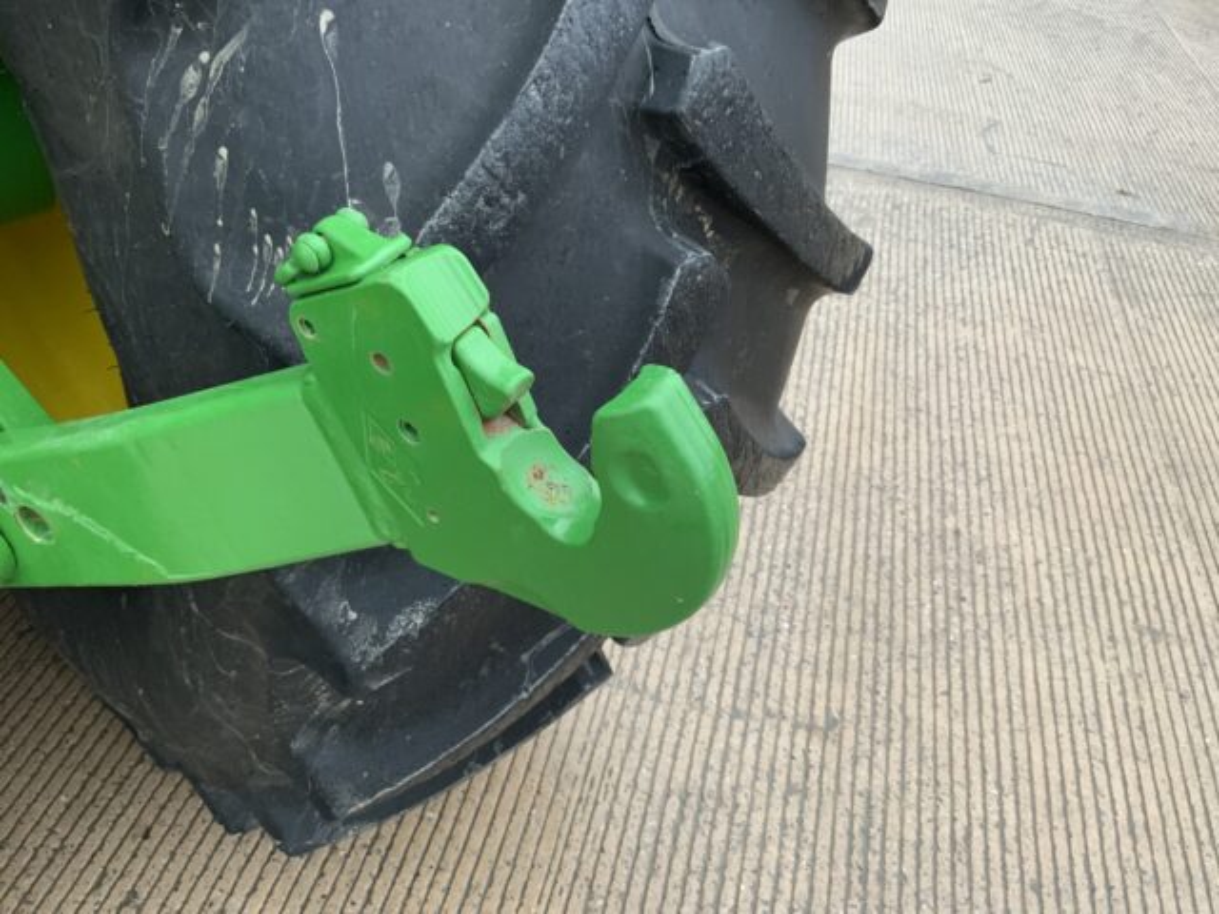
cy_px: 457
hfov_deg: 61.7
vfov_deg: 48.2
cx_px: 610
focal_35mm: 29
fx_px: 1021
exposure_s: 1/122
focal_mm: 3
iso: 50
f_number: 1.8
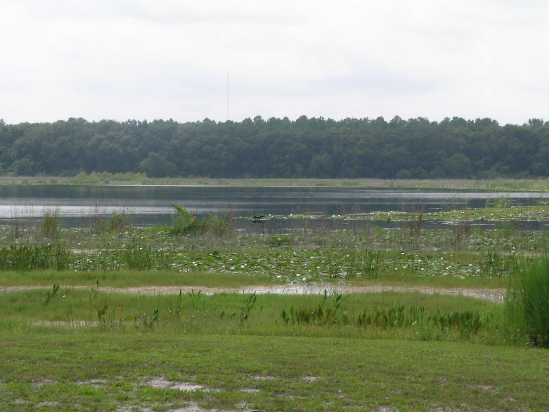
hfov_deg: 17.0
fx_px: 1840
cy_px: 206
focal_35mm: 116
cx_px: 274
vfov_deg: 12.8
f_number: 7.3
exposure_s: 1/60
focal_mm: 24
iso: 50
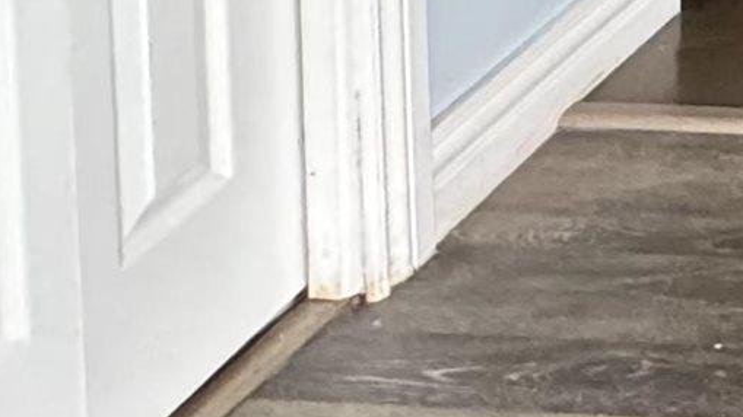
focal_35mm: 92
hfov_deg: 17.0
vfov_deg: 10.3
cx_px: 1490
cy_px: -760
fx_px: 1812
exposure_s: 1/60
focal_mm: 2.22
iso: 400
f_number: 2.2
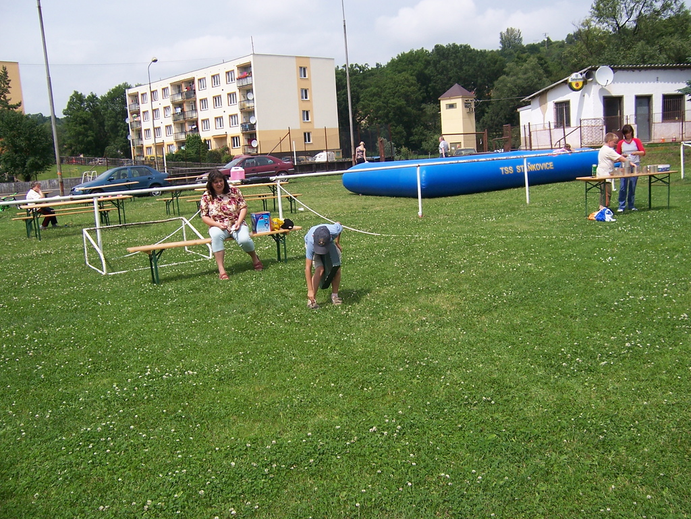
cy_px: 260
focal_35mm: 33
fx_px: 659
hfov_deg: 55.4
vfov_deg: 42.9
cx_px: 346
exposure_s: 1/1000
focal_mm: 5.5
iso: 80
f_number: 4
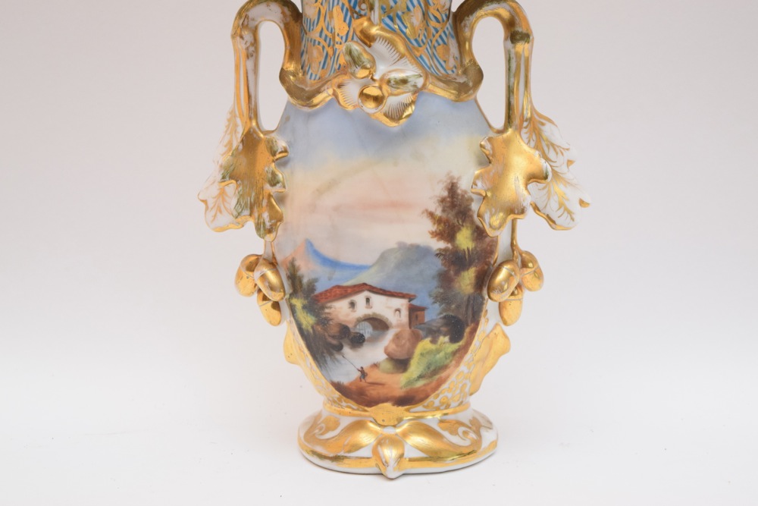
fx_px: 1737
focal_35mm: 82
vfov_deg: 16.6
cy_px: 253
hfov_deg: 24.6
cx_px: 379
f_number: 5.6
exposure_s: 1/60
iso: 1100
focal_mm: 55
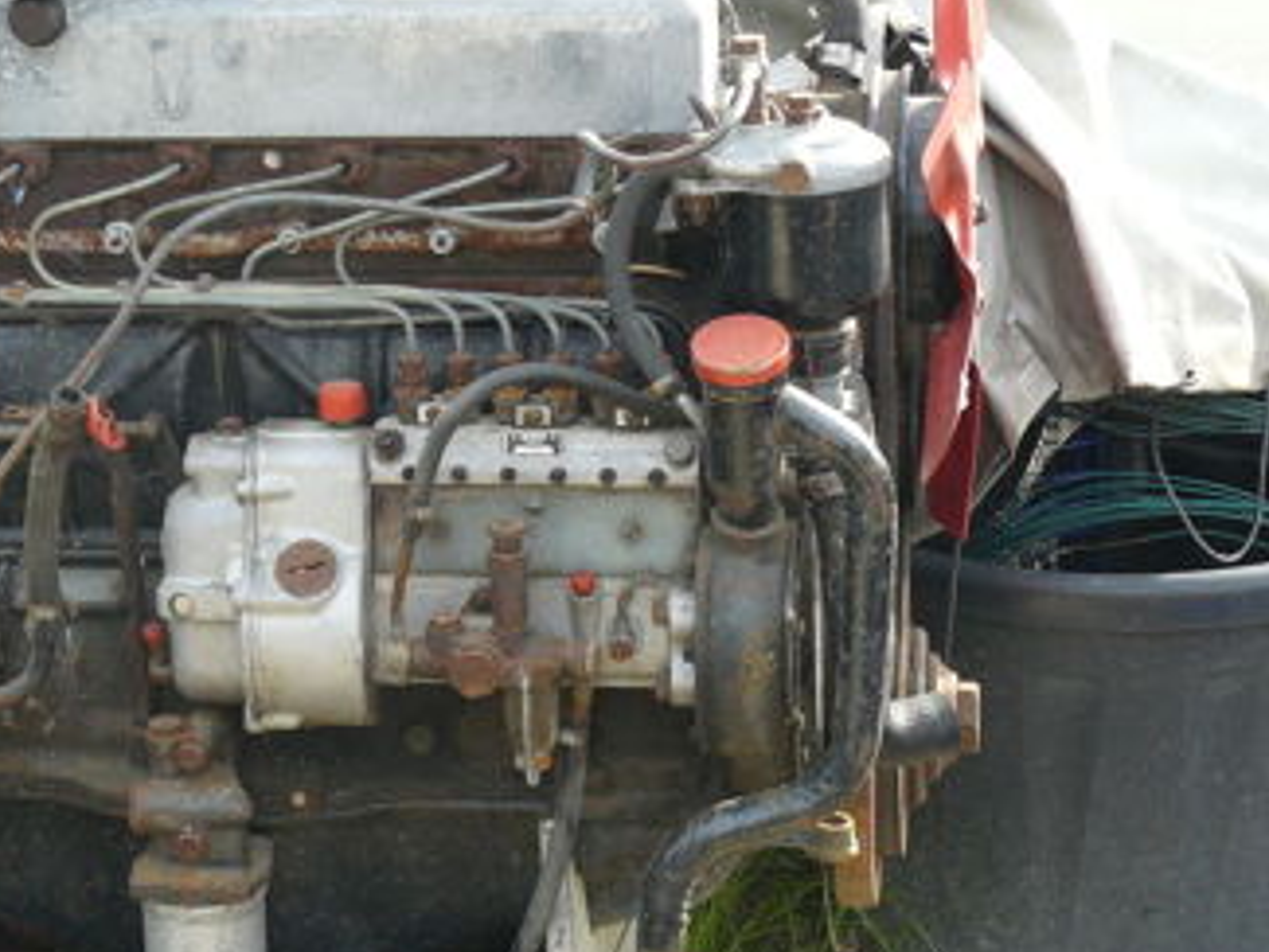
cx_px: 398
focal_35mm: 99
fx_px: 3631
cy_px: 460
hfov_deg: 19.7
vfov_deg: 14.9
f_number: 3.6
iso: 100
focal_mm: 11.2
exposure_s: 1/125
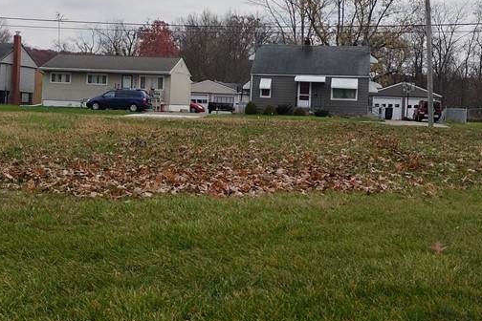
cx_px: 216
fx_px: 790
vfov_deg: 23.0
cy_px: 128
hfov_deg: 33.9
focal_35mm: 59
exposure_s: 1/719
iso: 100
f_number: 1.8
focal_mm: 4.26
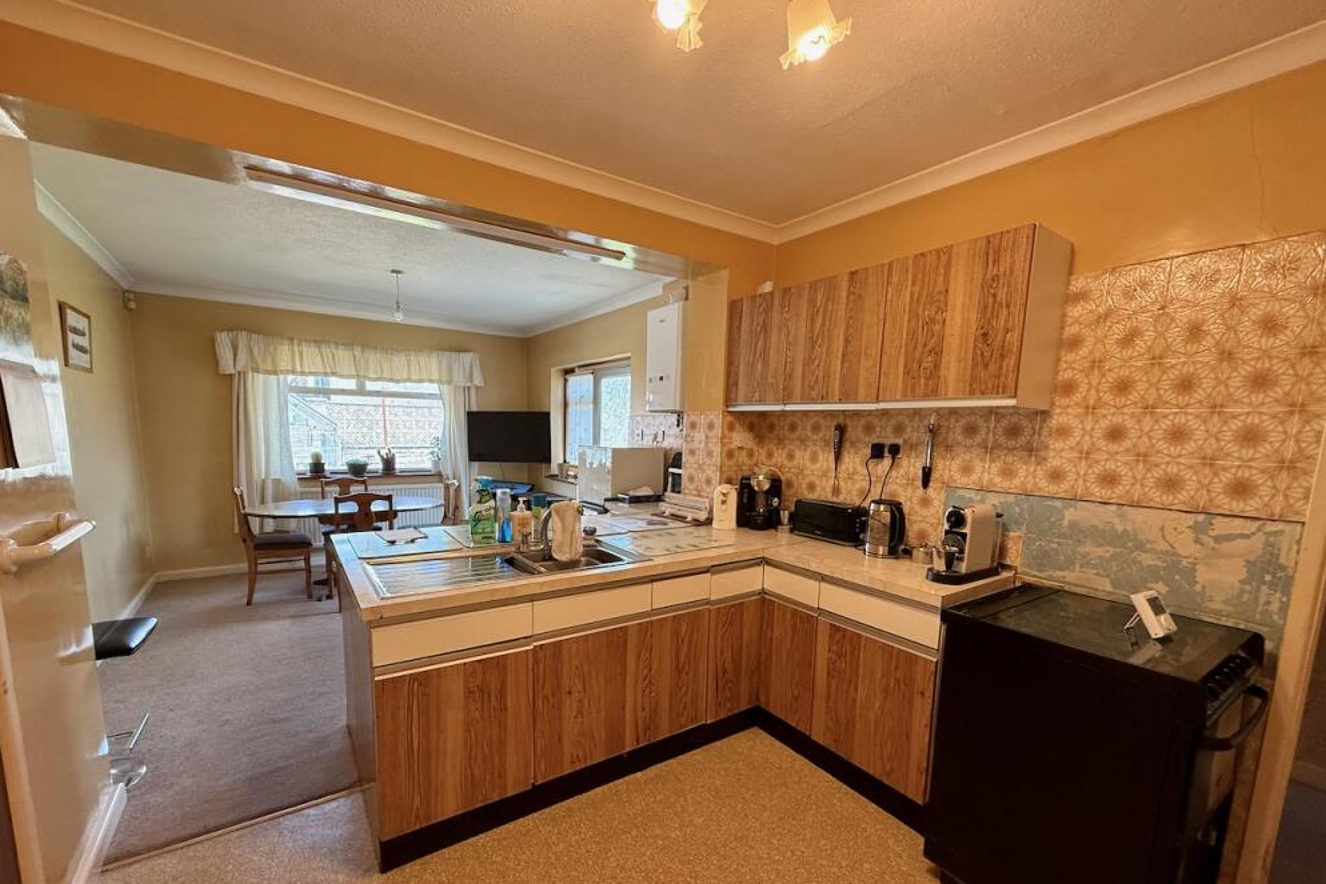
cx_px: 652
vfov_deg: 76.9
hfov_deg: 100.4
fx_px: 553
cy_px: 505
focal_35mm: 15
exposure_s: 1/99
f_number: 2.2
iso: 200
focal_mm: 2.22
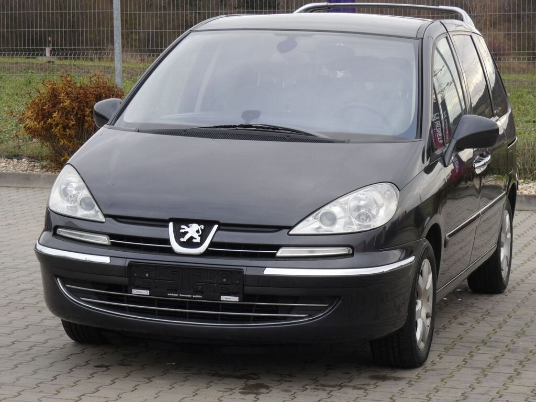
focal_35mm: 110
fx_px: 1703
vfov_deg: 13.5
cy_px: 201
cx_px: 268
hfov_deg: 17.9
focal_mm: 19.7
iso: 100
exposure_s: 1/80
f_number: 5.6
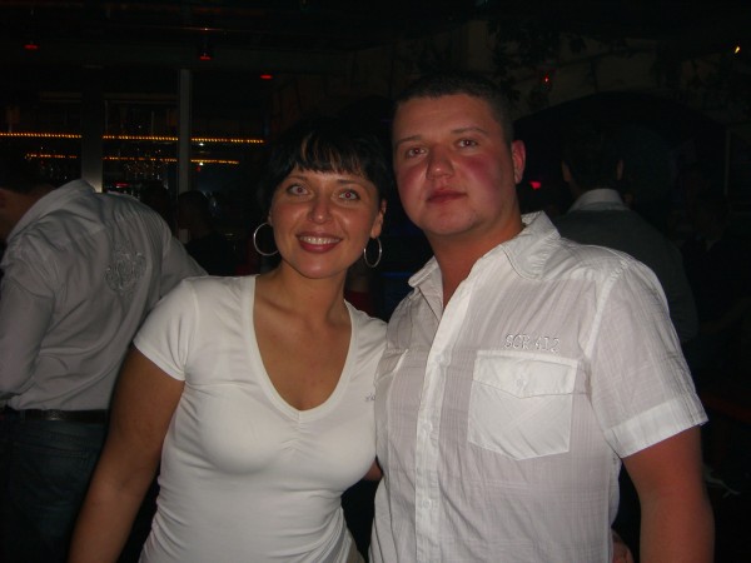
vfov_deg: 37.7
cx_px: 376
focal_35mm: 38
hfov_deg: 49.0
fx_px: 824
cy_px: 282
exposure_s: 1/60
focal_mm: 7.9
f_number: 2.8
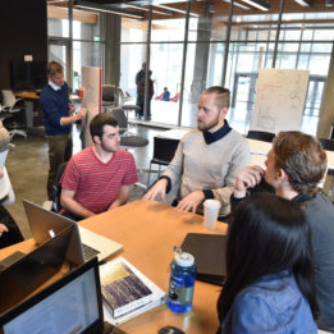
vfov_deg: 52.5
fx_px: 338
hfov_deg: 51.2
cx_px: 102
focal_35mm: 31
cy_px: 166
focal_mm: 24
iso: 1600
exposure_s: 1/60
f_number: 6.3
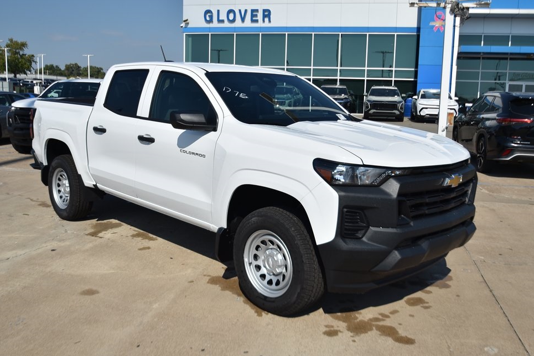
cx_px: 255
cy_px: 175
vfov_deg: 37.9
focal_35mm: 35
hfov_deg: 54.4
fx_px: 519
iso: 100
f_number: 4.5
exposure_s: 1/1600
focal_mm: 22
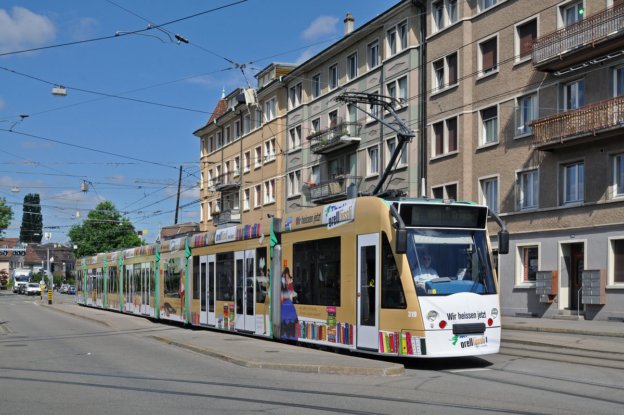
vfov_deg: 34.2
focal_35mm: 39
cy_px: 208
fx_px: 675
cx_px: 312
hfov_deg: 49.6
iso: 250
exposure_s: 1/500
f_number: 11
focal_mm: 26
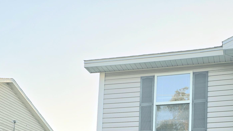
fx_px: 334
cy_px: 179
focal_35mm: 54
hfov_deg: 38.2
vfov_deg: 20.0
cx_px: 151
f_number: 1.7
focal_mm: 6.3
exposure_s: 1/294
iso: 12
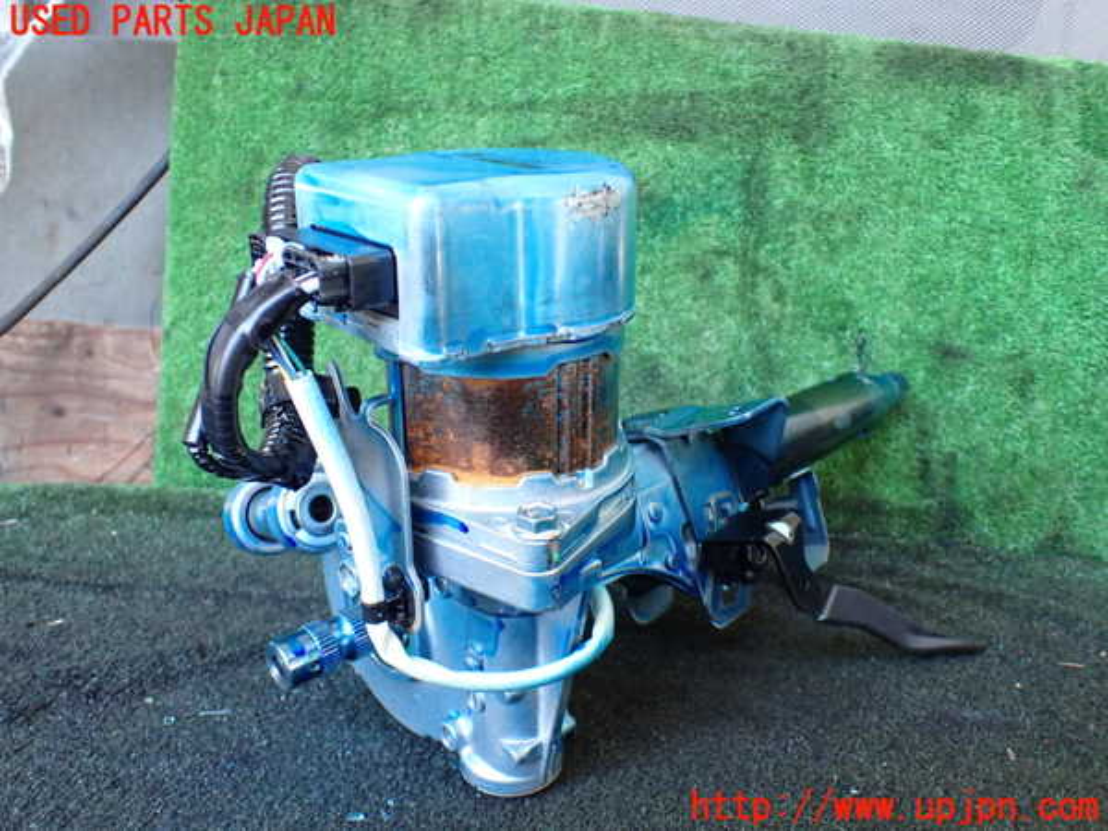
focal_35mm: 30
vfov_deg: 46.8
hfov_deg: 60.0
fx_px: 960
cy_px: 416
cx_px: 554
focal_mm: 5.4
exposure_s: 1/100
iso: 800
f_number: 2.3
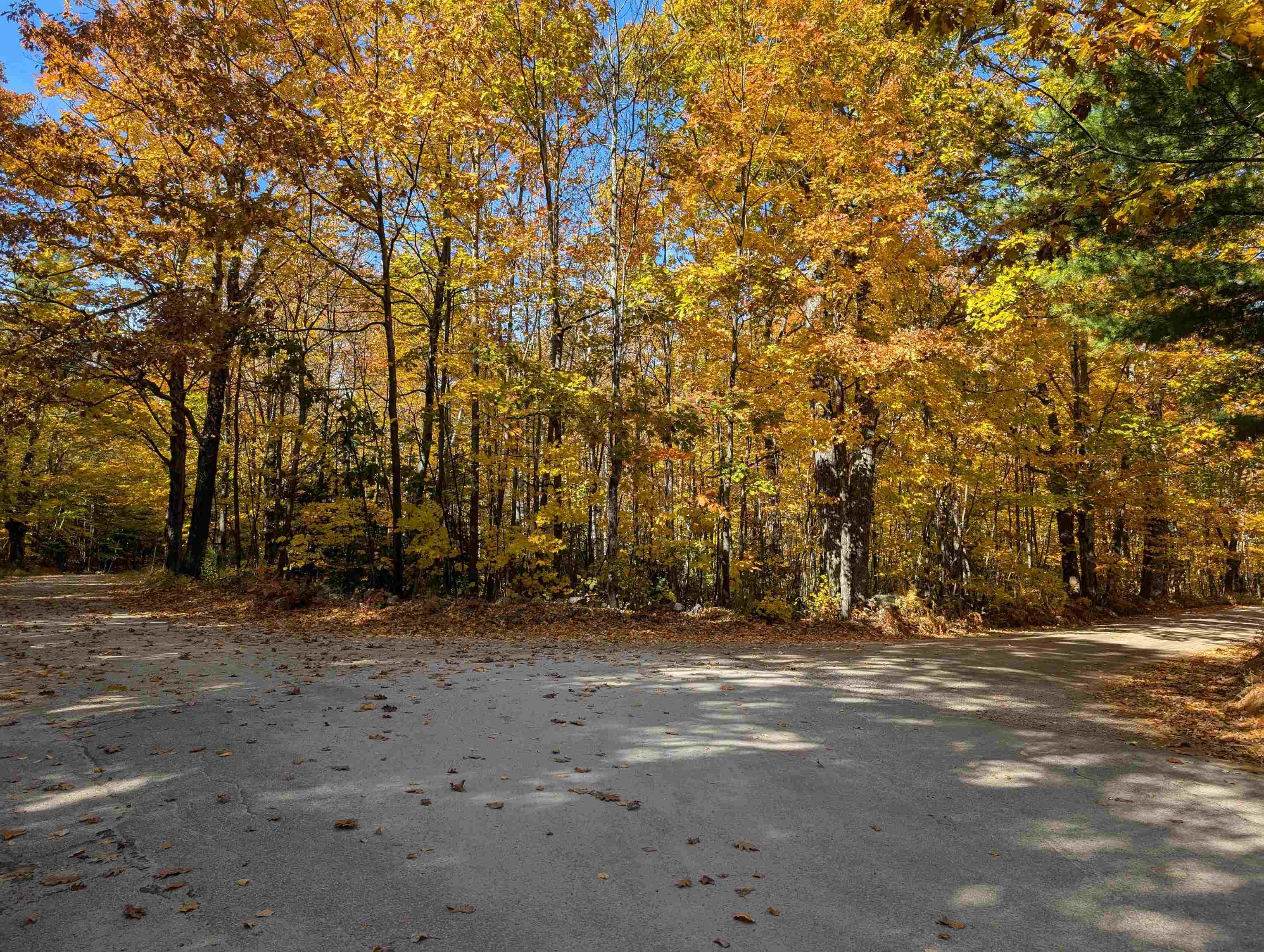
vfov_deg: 56.9
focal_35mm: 24
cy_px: 476
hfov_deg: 71.5
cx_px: 632
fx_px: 878
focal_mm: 6.9
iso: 19
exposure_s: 1/384
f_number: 1.68
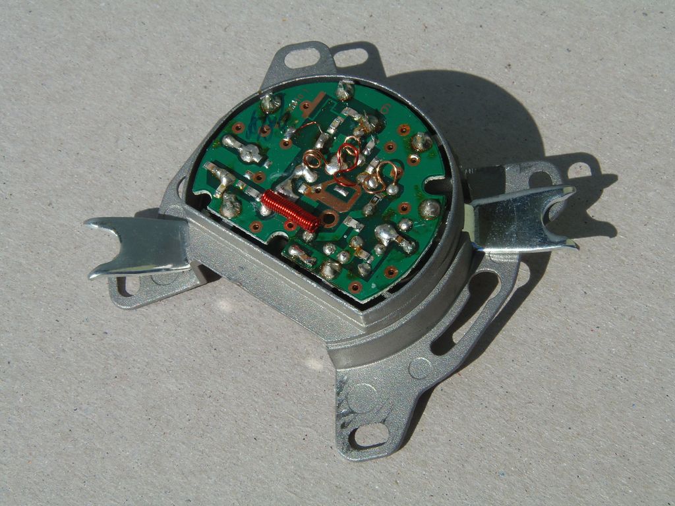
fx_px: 1228
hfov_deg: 30.7
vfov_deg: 23.3
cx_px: 338
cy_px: 253
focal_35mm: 63
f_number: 7.4
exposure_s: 1/400
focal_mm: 11.7
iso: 64
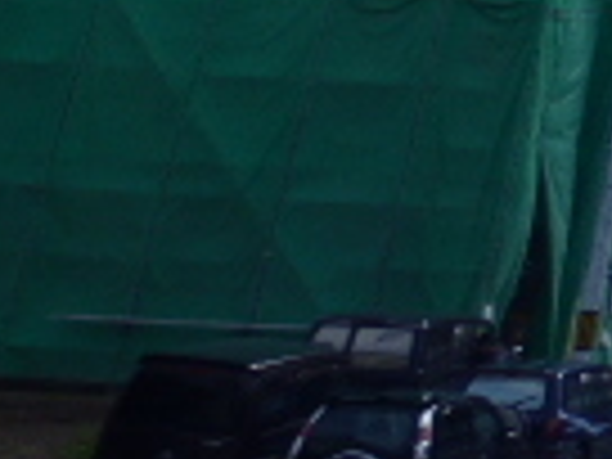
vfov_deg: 14.2
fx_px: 1662
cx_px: 1413
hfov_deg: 14.6
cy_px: -320
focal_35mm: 94
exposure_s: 1/2000
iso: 100
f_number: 2.8
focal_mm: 3.58
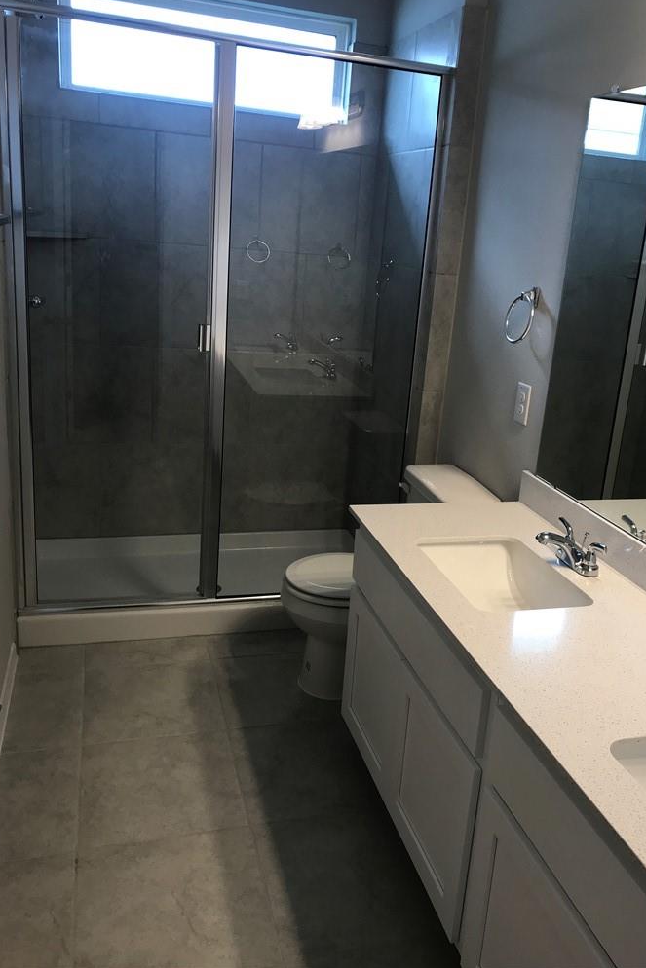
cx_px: 359
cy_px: 472
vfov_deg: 61.9
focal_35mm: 30
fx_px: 807
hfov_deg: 43.6
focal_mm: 3.99
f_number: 1.8
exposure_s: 1/60
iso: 32
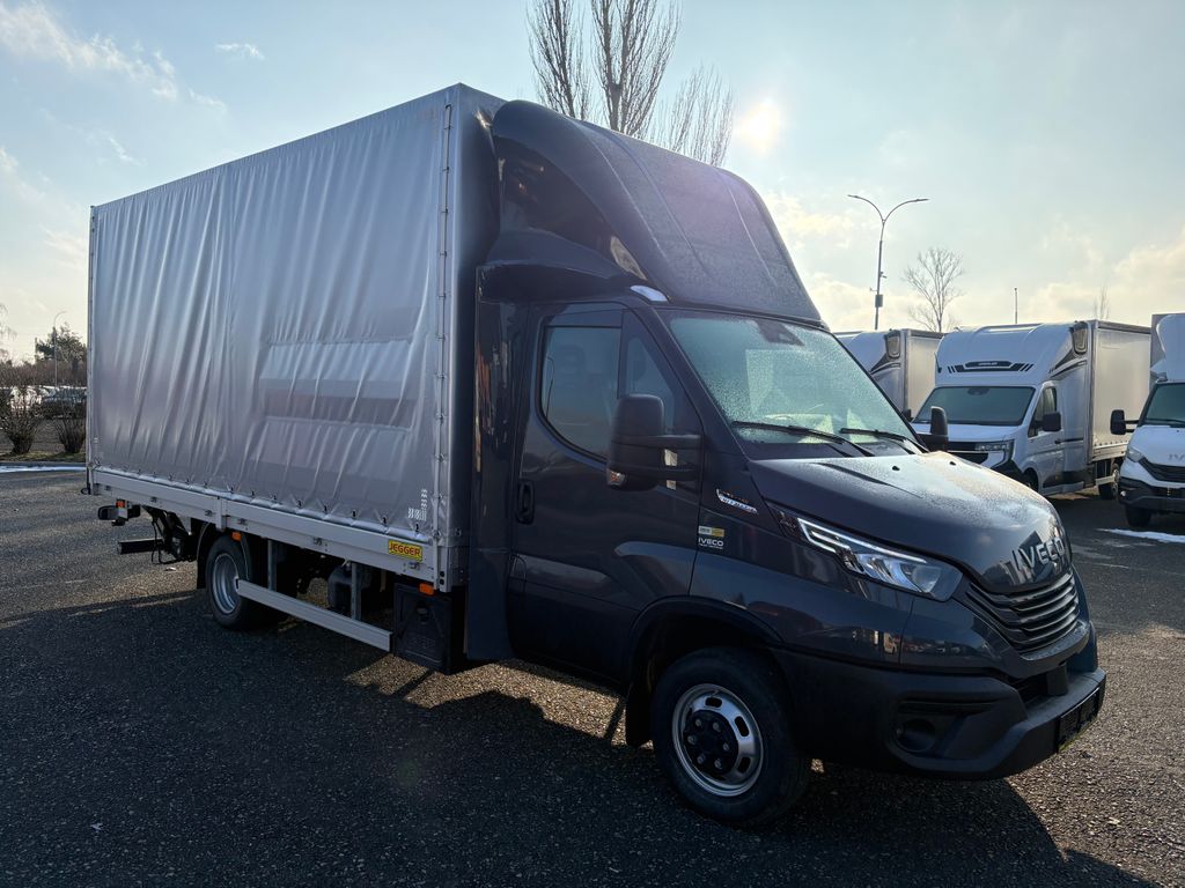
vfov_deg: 53.1
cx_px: 592
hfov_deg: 67.3
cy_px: 444
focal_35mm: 26
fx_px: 890
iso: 64
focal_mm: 5.96
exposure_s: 1/4608
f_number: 1.6
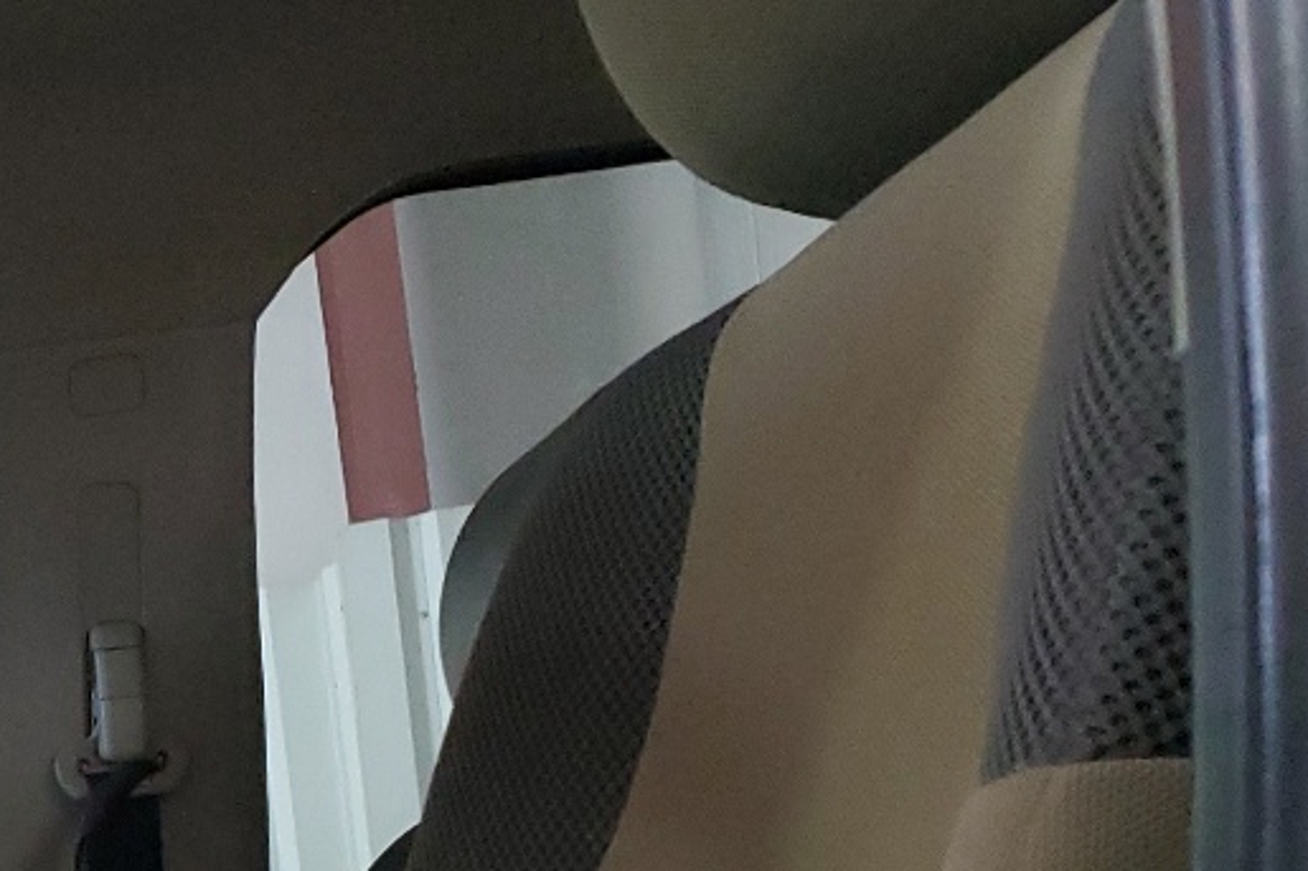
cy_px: 1480
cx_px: -272
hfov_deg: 22.3
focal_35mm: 84
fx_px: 3051
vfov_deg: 14.6
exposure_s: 1/40
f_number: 1.5
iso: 359
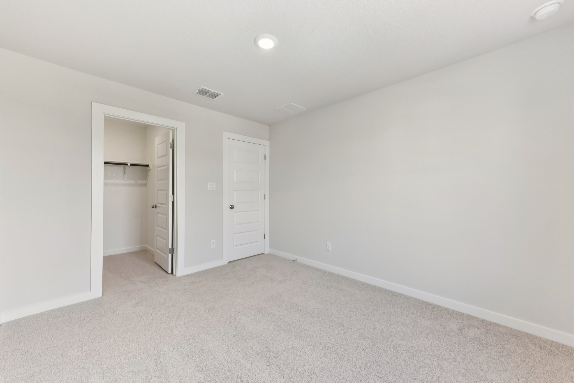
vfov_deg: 81.2
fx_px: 223
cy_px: 192
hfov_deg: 104.2
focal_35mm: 14
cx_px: 287
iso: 400
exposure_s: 1/40
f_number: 8
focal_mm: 14
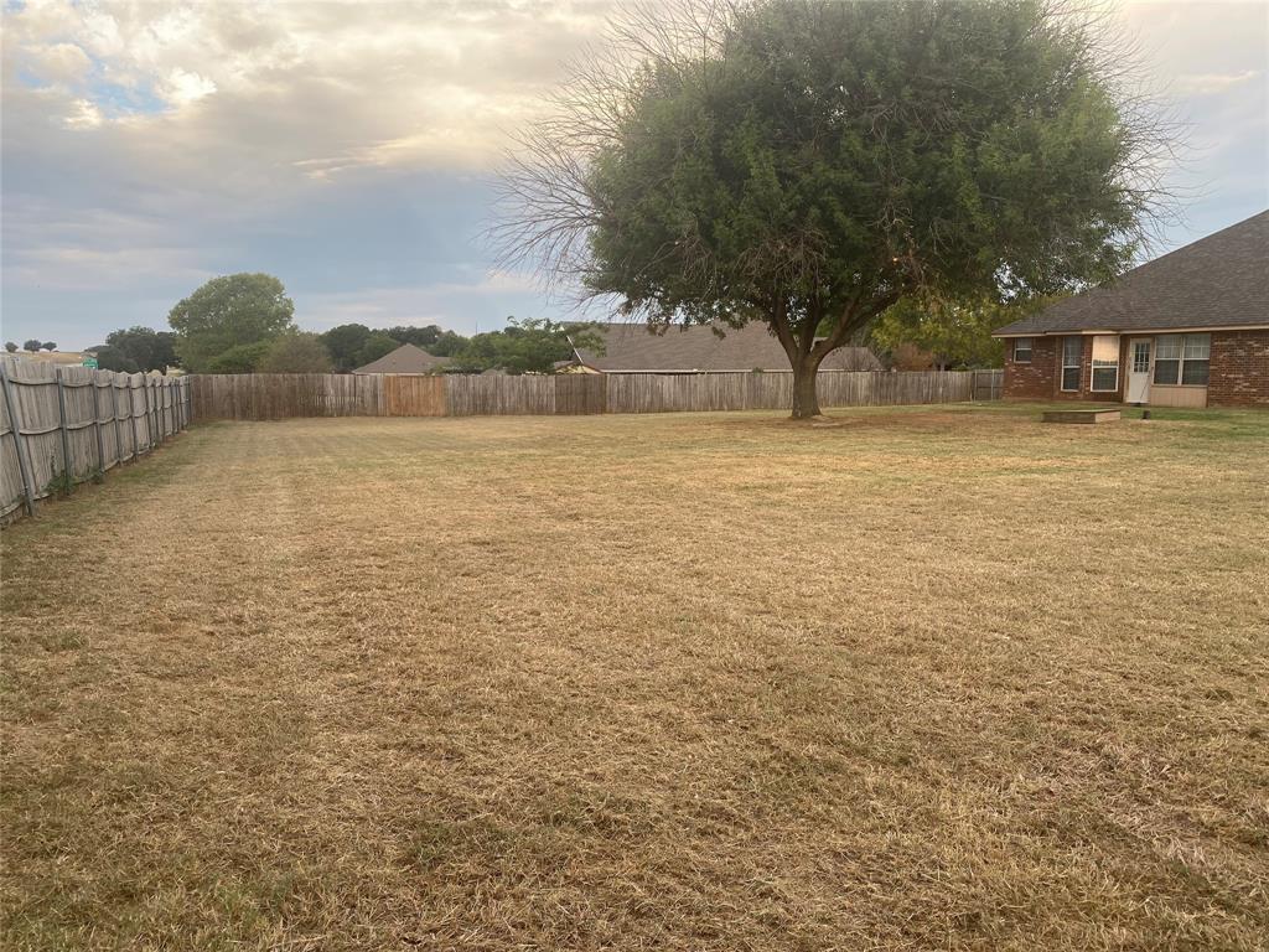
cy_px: 476
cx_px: 634
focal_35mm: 26
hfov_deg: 67.3
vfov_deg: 53.1
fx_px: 953
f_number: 1.8
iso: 32
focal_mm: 4.25
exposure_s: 1/326
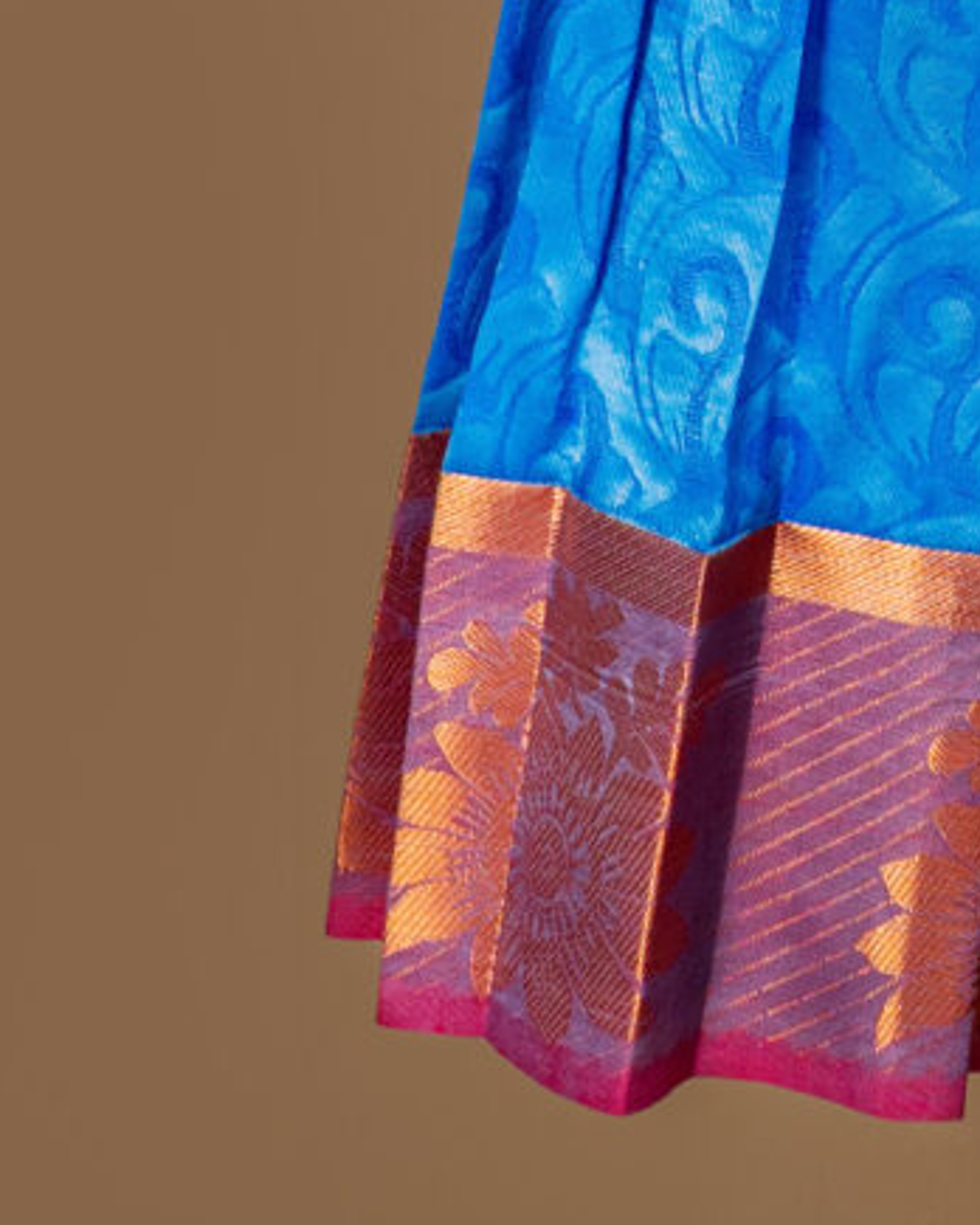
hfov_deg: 8.8
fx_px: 6308
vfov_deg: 10.4
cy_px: -980
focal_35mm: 174
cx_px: 1107
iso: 50
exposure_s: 1/125
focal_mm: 42
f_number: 9
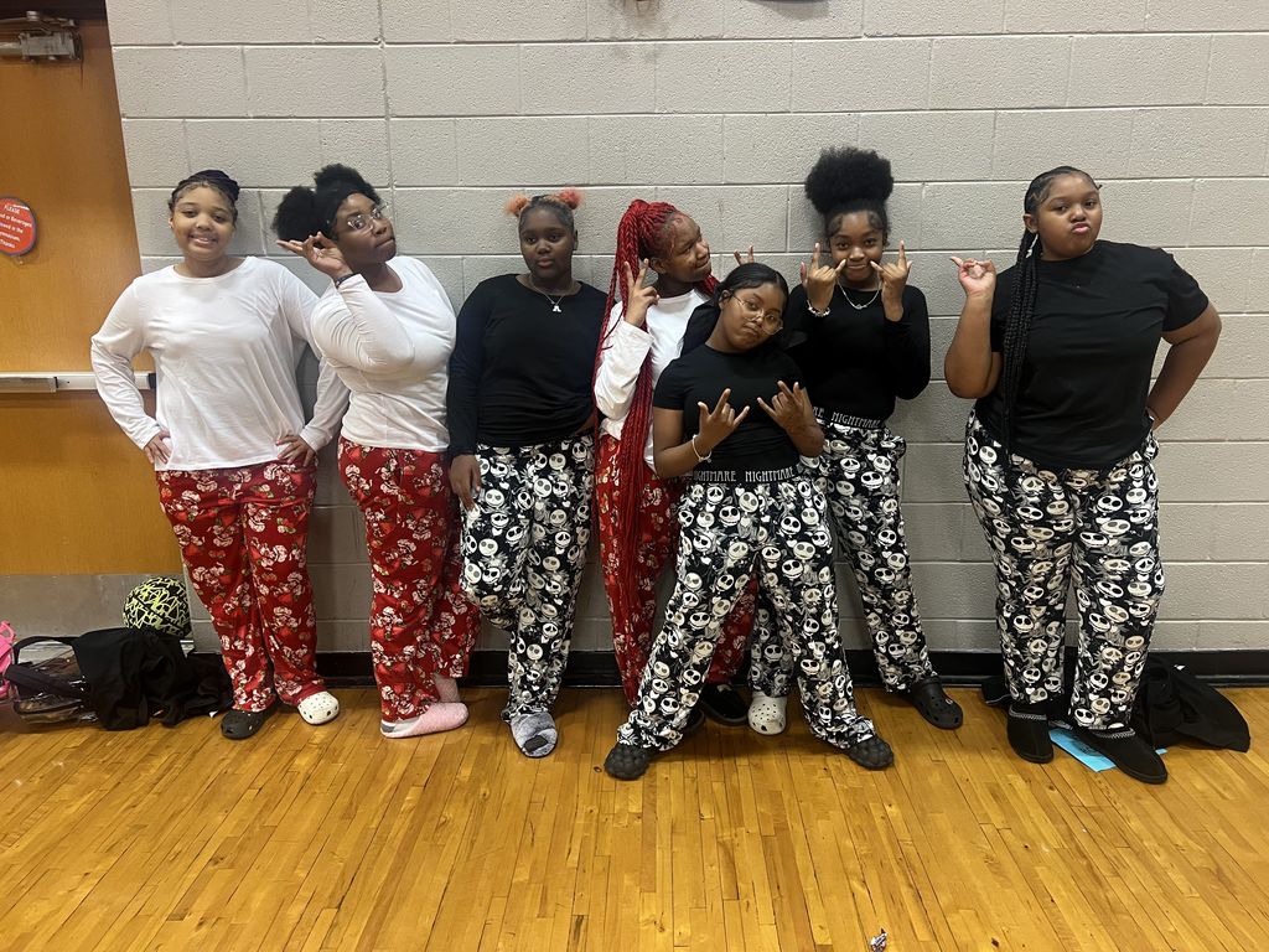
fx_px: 953
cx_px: 634
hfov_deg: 67.3
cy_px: 476
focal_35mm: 26
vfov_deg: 53.1
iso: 200
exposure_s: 1/60
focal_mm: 5.7
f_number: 1.5
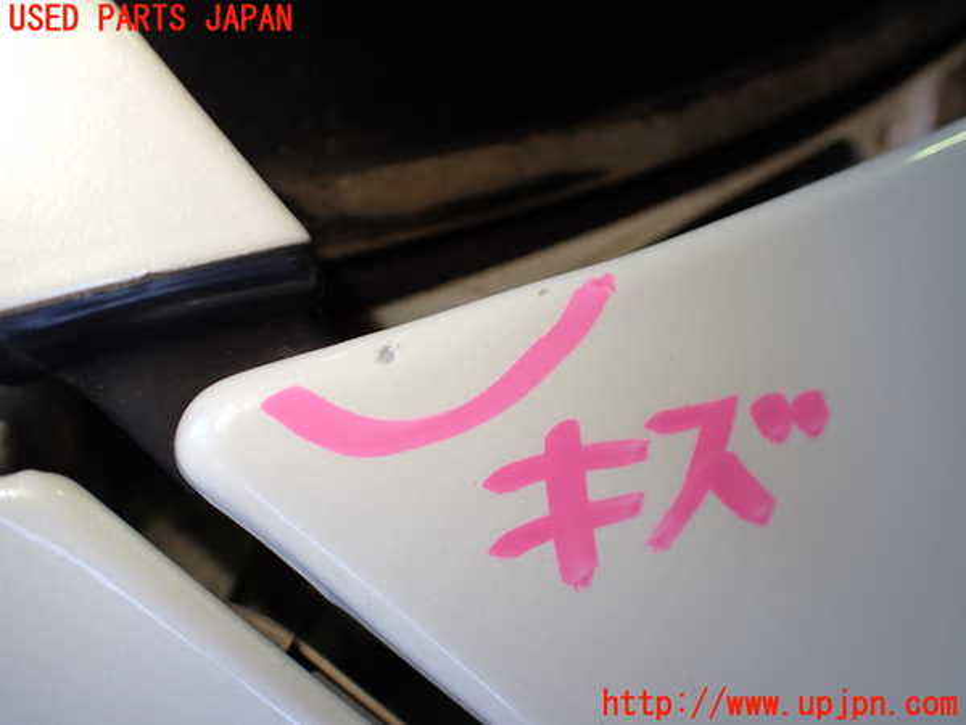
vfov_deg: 46.8
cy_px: 362
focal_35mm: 30
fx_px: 837
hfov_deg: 60.0
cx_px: 483
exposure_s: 1/125
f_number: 2.3
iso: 100
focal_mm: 5.4
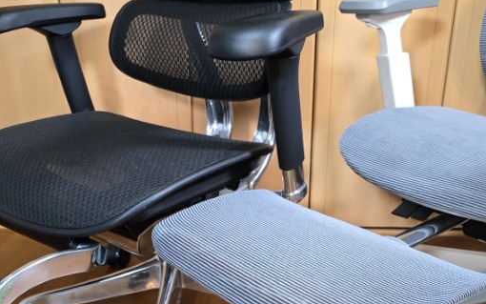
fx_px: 570
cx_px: 214
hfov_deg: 46.1
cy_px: 237
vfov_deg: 29.3
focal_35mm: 43
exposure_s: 1/120
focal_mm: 6.3
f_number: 1.7
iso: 800
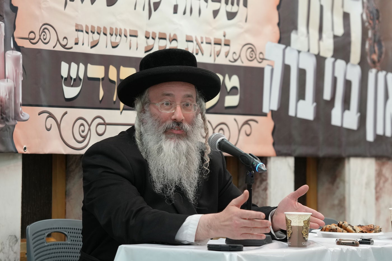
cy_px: 130
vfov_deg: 8.7
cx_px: 196
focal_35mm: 157
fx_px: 1709
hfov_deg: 13.1
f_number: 4
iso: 1000
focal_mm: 105
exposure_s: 1/160
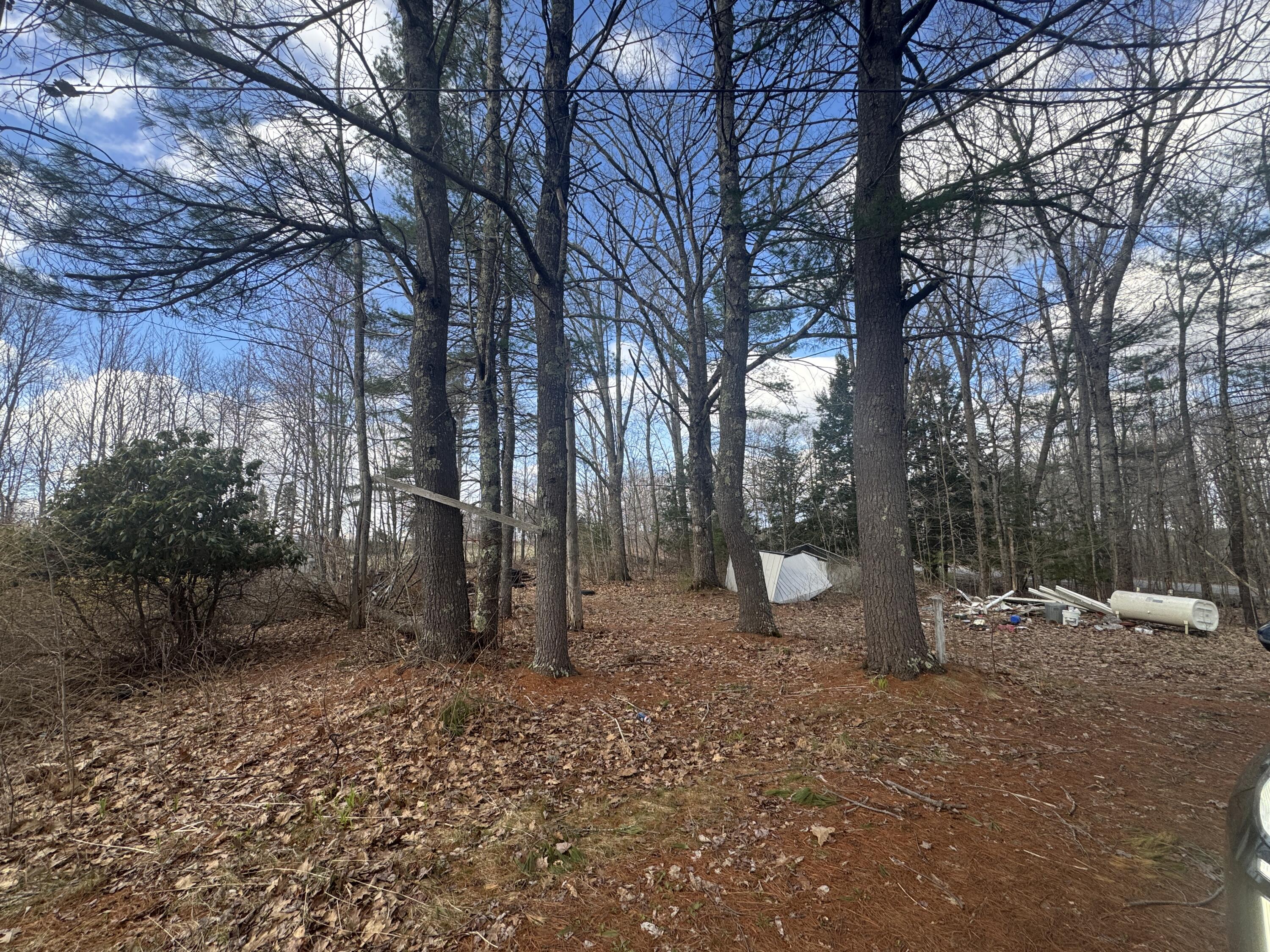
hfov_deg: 102.1
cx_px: 635
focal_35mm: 14
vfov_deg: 85.7
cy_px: 476
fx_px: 514
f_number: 2.2
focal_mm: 2.22
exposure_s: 1/366
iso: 40
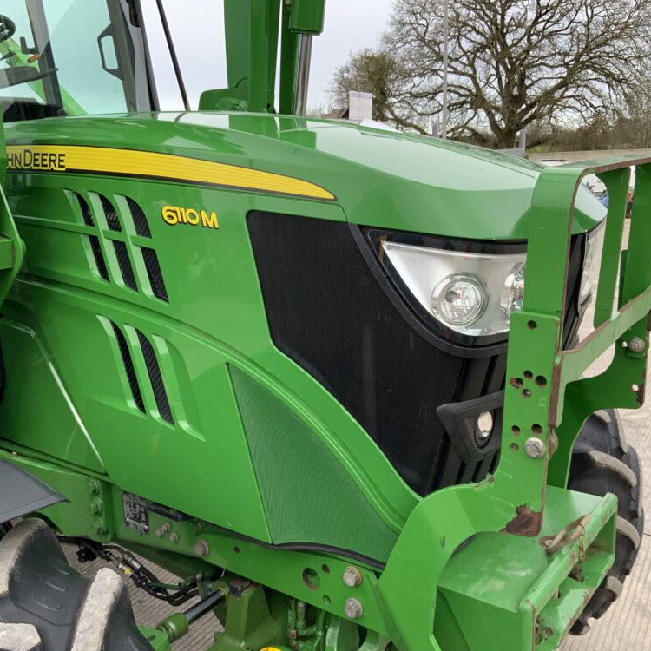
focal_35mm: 35
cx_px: 336
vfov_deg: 47.2
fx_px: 745
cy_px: 330
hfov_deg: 47.2
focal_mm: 3
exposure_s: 1/380
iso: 16
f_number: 1.8
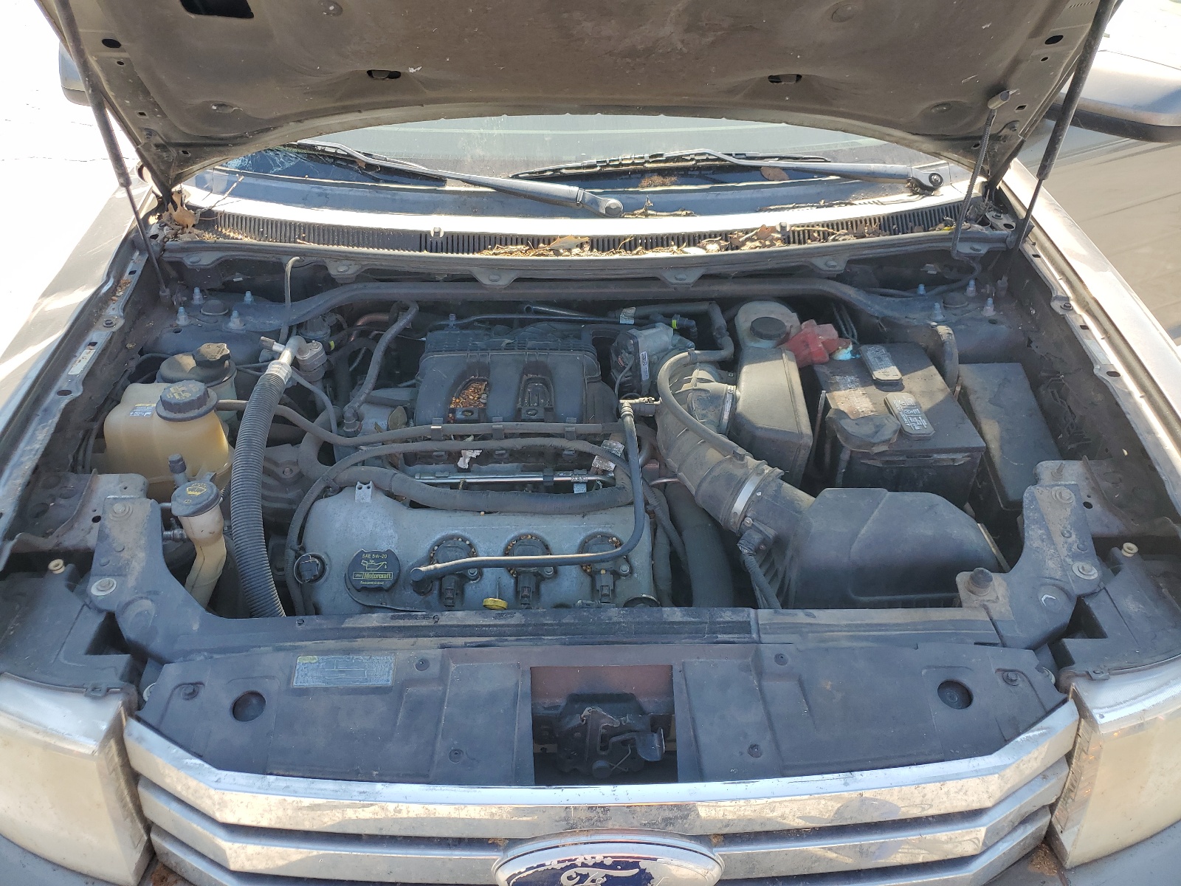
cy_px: 443
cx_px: 590
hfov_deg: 67.3
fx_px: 887
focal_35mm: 26
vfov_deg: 53.1
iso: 50
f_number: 1.5
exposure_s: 1/625
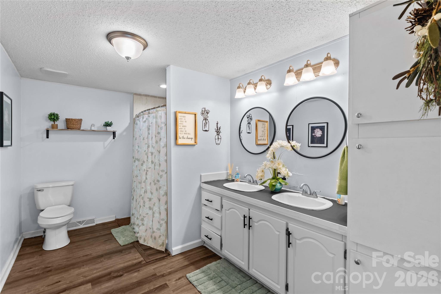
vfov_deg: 73.7
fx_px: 196
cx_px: 220
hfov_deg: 96.7
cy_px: 147
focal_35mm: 16
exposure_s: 1/4
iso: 100
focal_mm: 16
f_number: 8
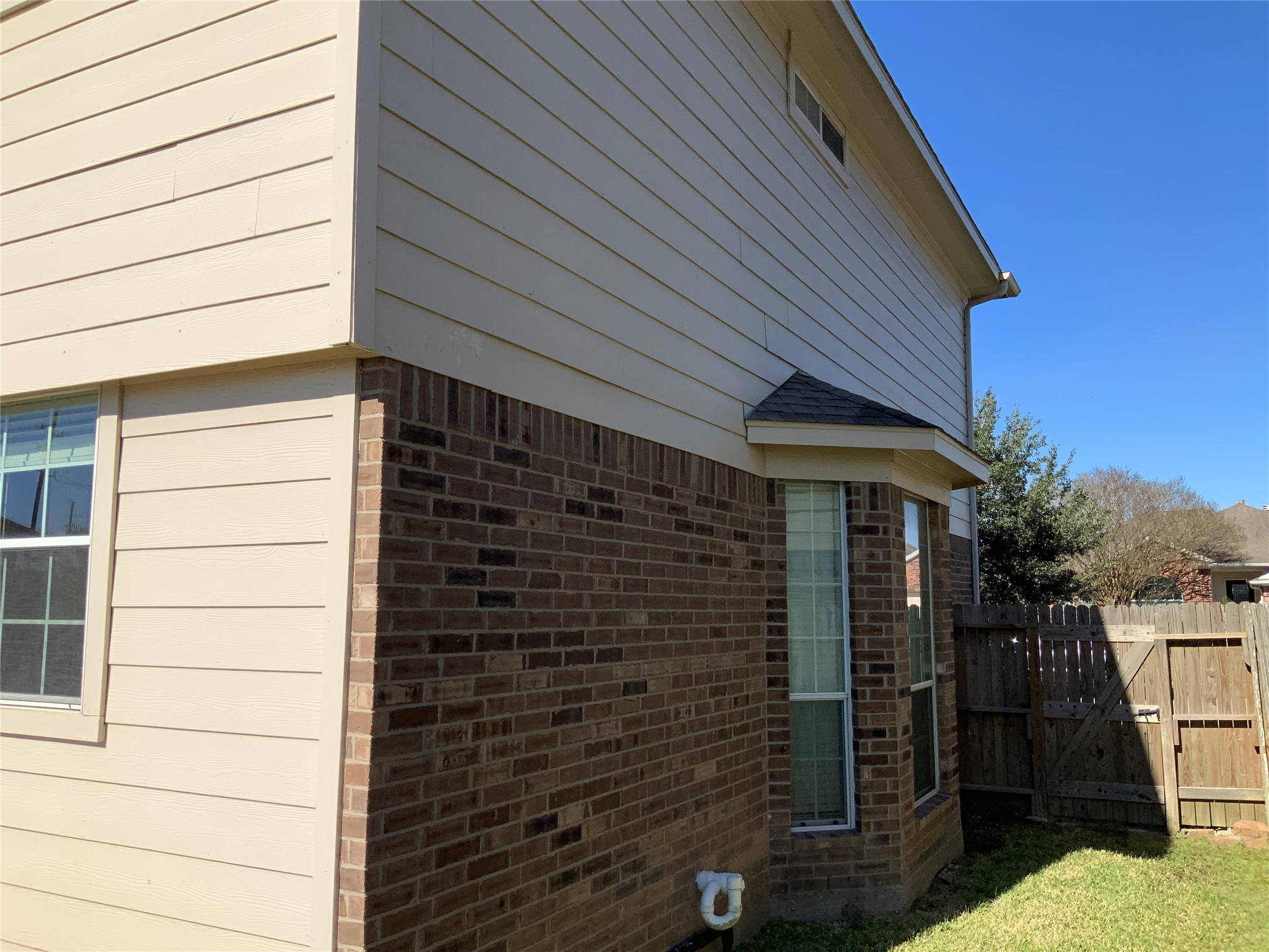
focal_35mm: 29
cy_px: 476
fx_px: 1063
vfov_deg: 48.2
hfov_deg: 61.7
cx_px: 634
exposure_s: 1/2667
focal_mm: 3
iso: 16
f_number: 1.8
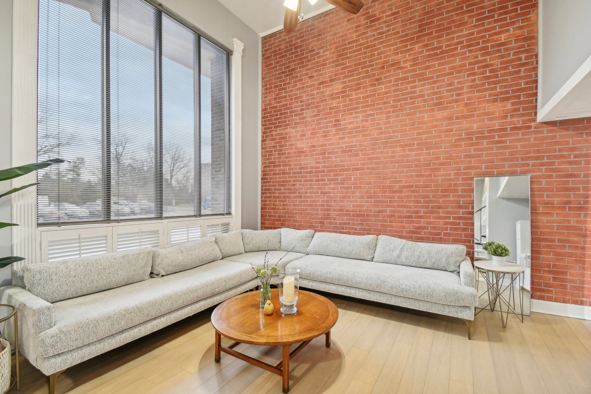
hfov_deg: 100.4
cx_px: 296
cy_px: 197
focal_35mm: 15
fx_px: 246
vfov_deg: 77.3
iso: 400
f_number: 7.1
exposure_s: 1/5
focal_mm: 10
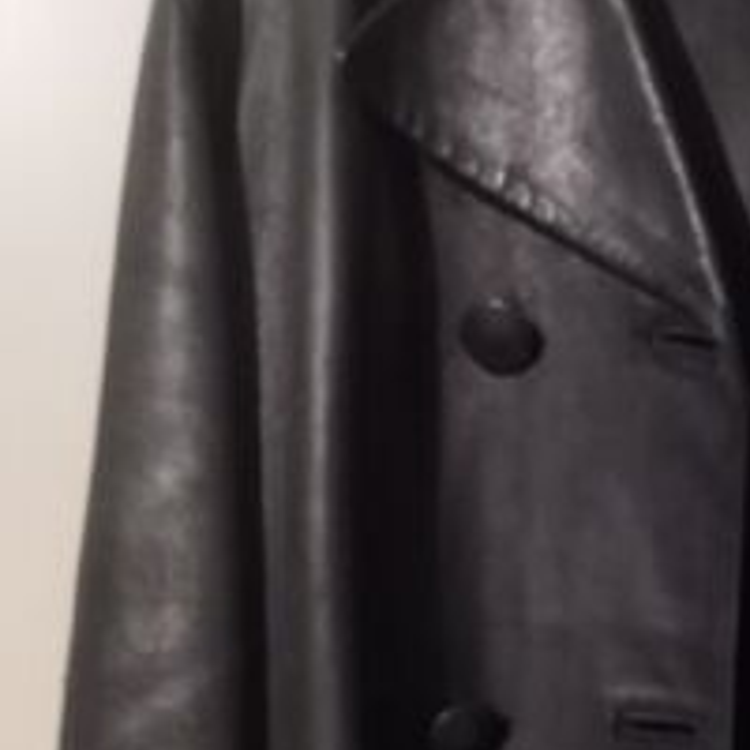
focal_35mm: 68
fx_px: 1667
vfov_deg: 25.0
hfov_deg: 24.1
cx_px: 772
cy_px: 592
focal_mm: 5.89
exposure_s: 1/20
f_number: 1.89
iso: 1230
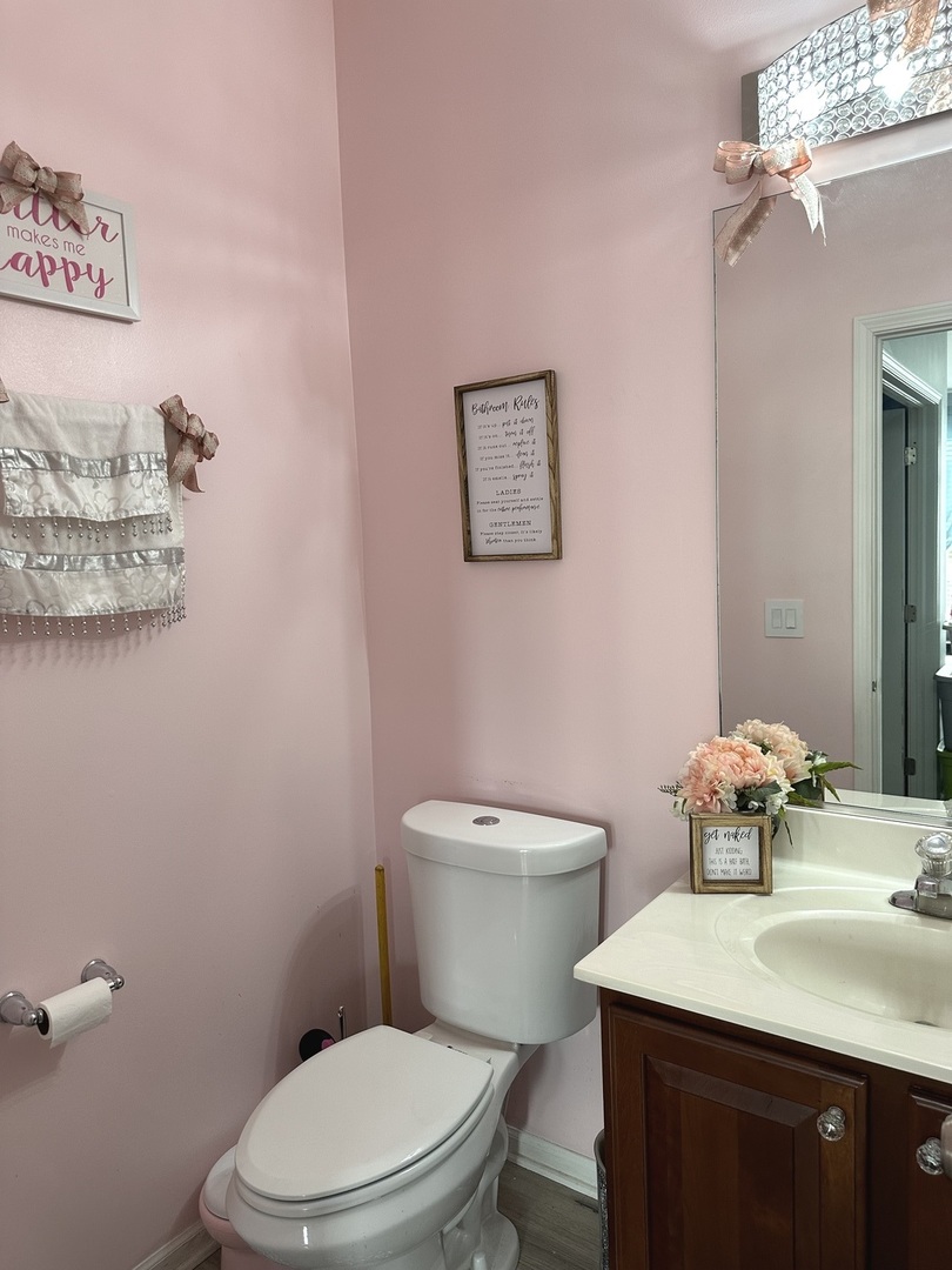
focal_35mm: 24
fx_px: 880
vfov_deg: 71.6
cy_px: 635
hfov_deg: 56.8
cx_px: 476
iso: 160
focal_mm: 6.86
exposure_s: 1/60
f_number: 1.78
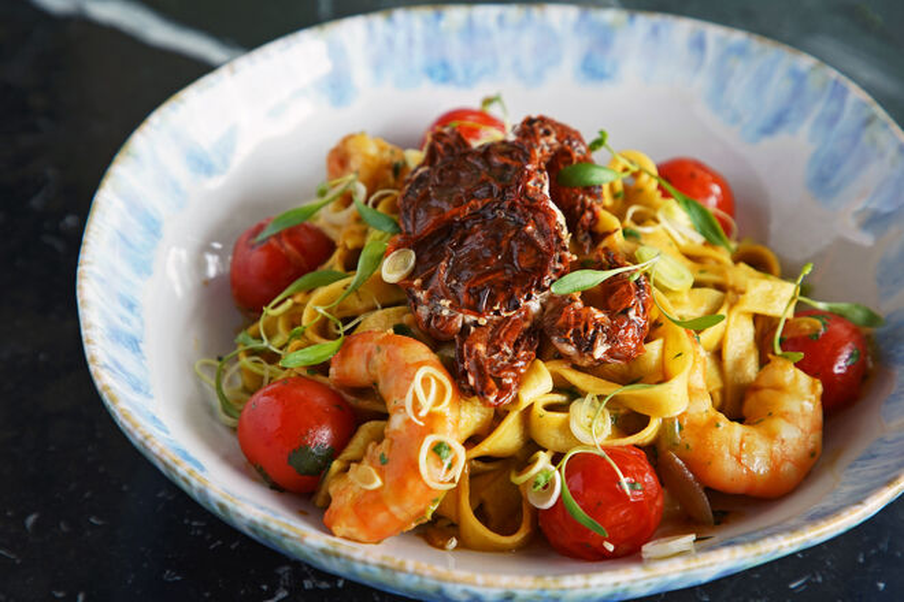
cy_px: 301
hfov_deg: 19.5
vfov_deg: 13.0
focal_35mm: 105
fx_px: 2636
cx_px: 452
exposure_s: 1/10
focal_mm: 105
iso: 320
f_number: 6.3
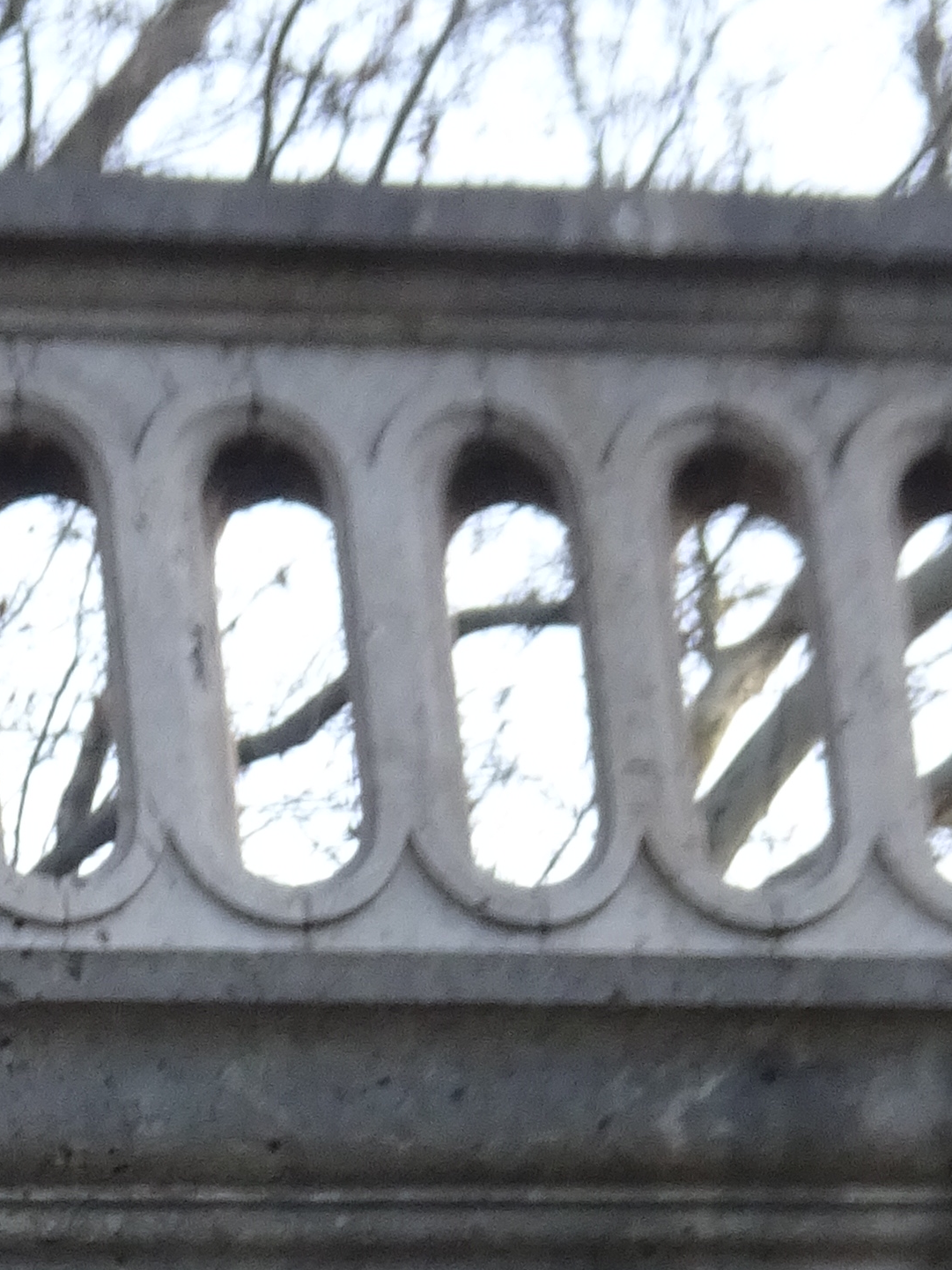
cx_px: -640
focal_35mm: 282
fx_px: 10339
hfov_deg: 5.2
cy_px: 2134
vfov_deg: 6.9
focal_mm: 14.12
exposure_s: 1/100
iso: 250
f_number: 5
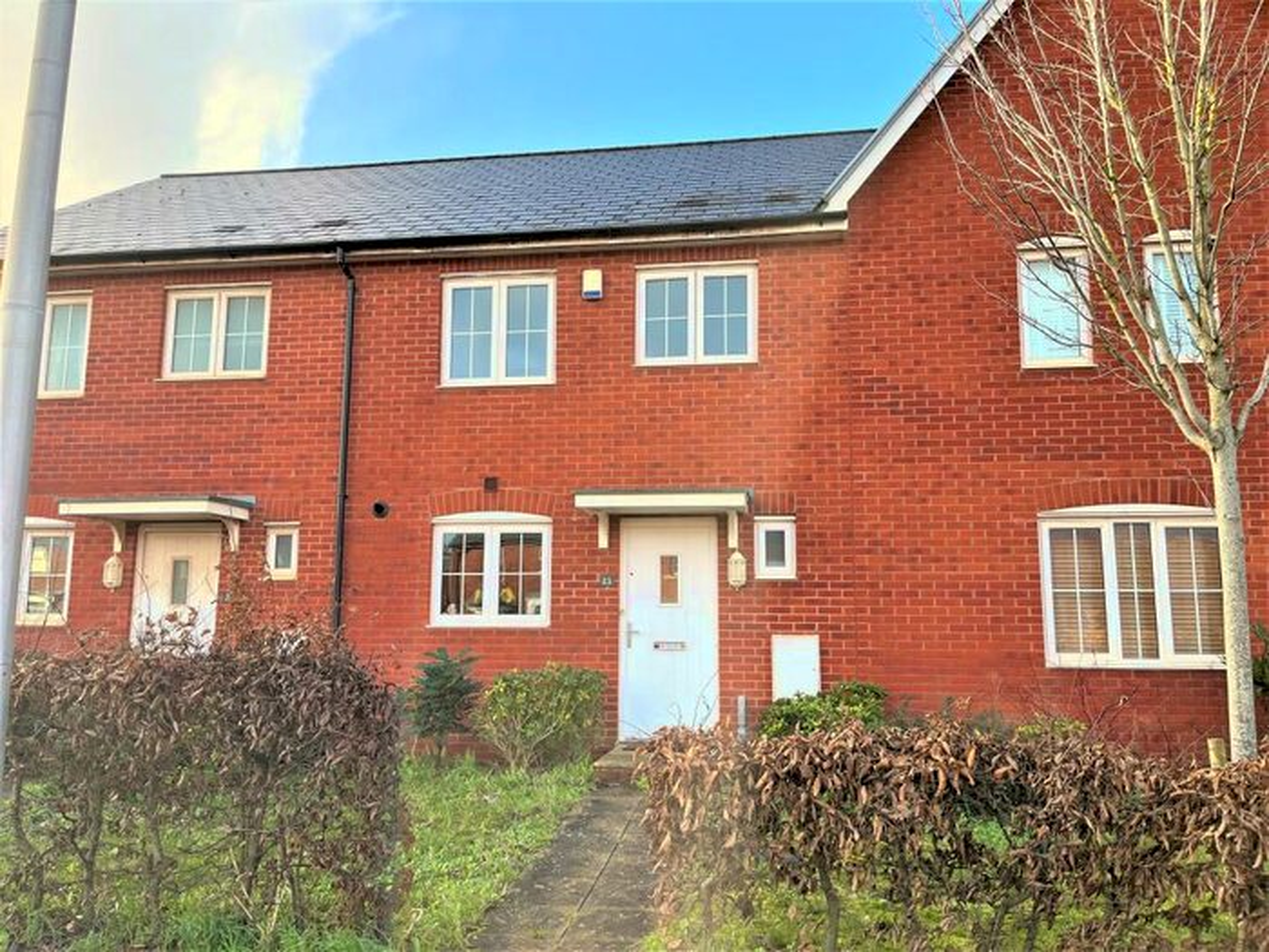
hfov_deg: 67.3
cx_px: 634
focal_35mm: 26
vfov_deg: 53.1
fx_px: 953
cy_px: 476
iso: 50
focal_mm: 5.1
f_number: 1.6
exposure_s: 1/522
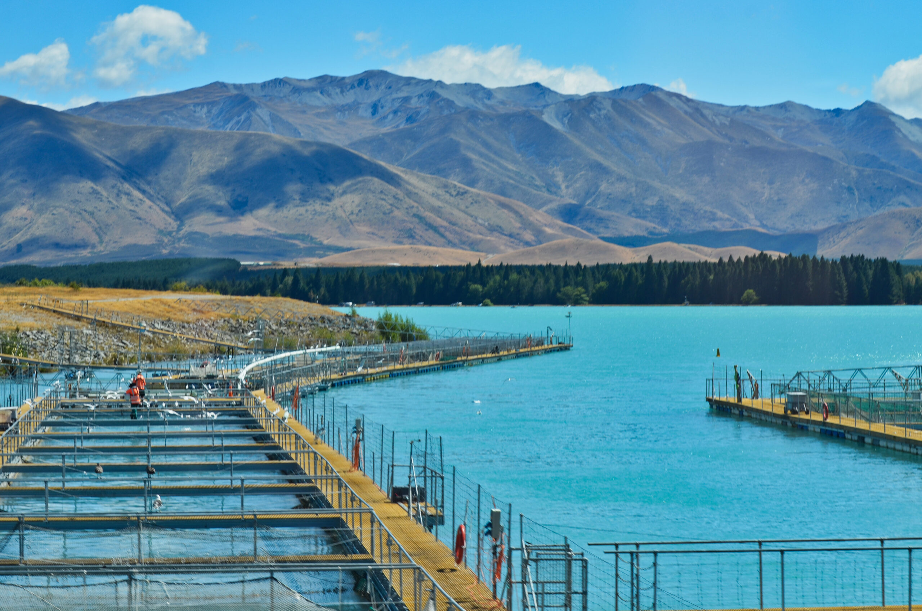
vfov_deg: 13.0
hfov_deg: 19.5
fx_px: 2684
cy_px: 306
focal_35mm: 105
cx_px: 461
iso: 200
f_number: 6.3
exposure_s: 1/640
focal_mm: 70
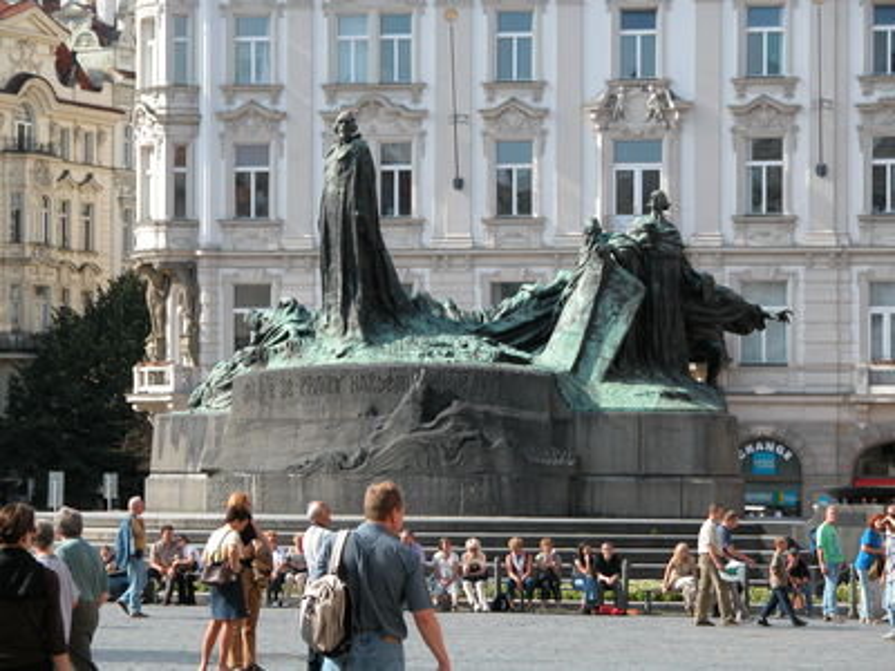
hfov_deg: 13.3
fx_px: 3827
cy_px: 336
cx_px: 448
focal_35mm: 148
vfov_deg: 10.0
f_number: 4.9
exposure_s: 1/238
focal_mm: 37.7
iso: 100
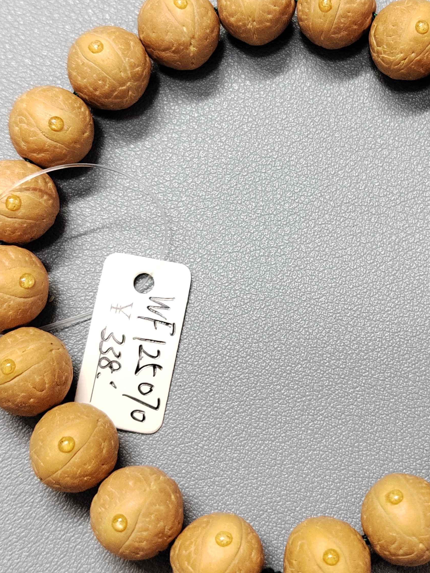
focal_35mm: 63
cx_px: 288
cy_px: 233
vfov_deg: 30.6
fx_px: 1043
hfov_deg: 23.2
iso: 4000
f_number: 1.8
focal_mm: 6.14
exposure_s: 1/100
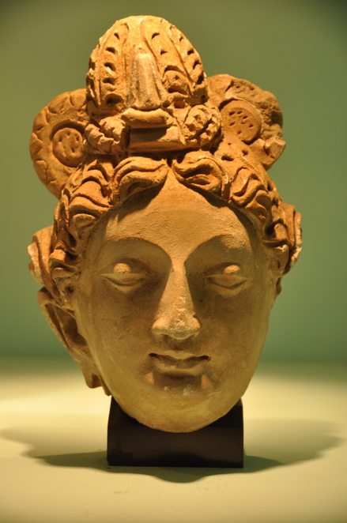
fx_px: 1632
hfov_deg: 12.1
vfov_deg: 18.2
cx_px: 174
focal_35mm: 112
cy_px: 262
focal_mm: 75
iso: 500
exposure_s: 1/60
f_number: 5
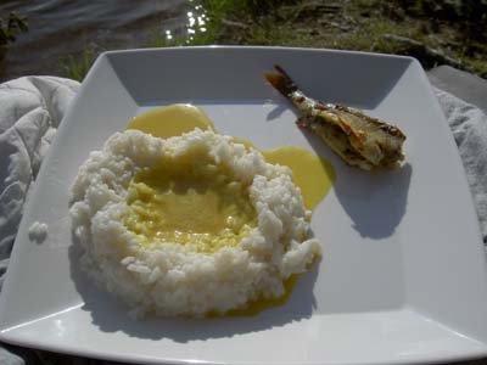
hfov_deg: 47.9
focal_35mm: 39
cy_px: 182
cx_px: 244
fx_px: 549
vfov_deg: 36.8
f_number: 4.7
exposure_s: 1/1250
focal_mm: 8
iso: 100
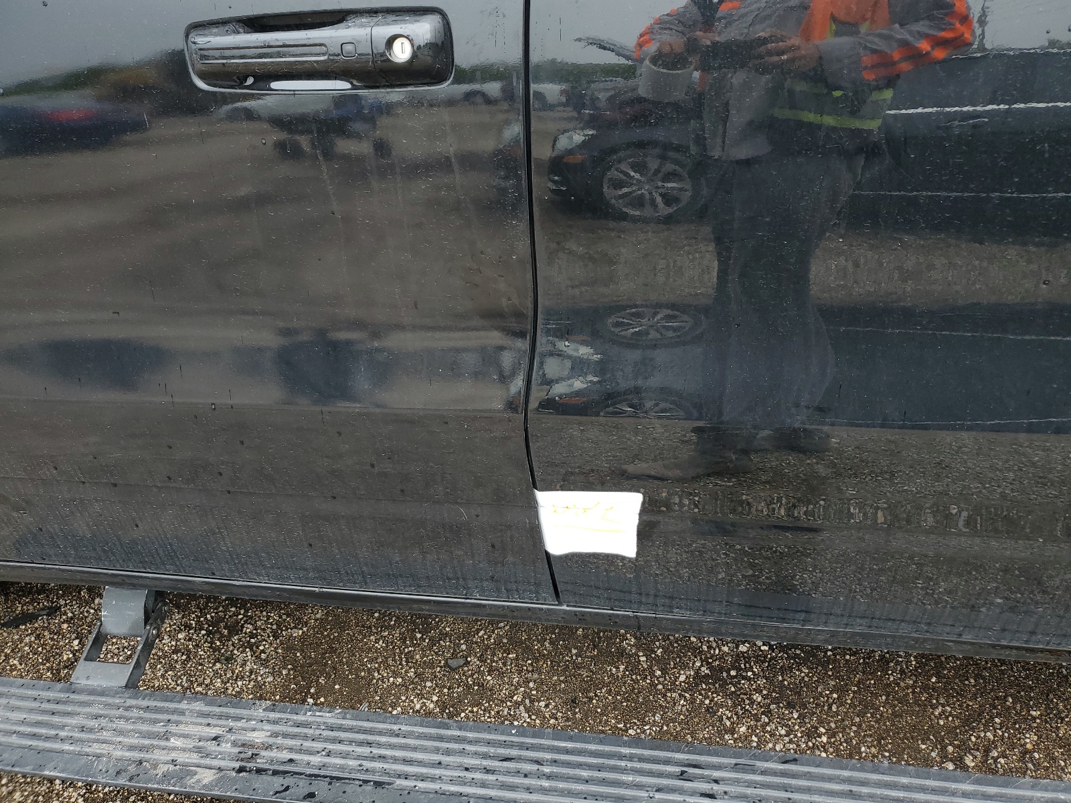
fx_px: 804
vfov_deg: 53.1
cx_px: 536
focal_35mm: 26
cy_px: 402
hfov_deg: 67.3
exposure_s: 1/169
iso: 50
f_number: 1.5
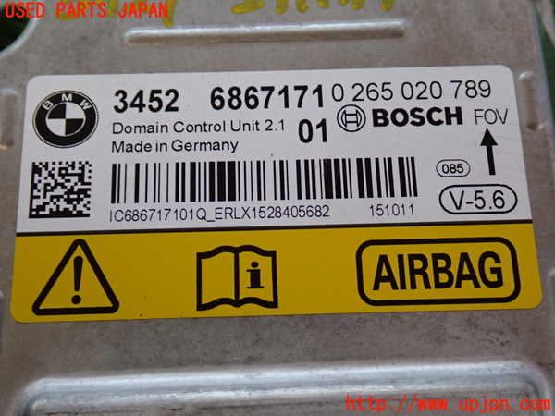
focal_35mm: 44
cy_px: 208
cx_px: 278
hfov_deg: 42.9
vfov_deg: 32.9
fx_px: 705
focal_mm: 7.84
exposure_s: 1/40
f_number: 2.9
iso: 320
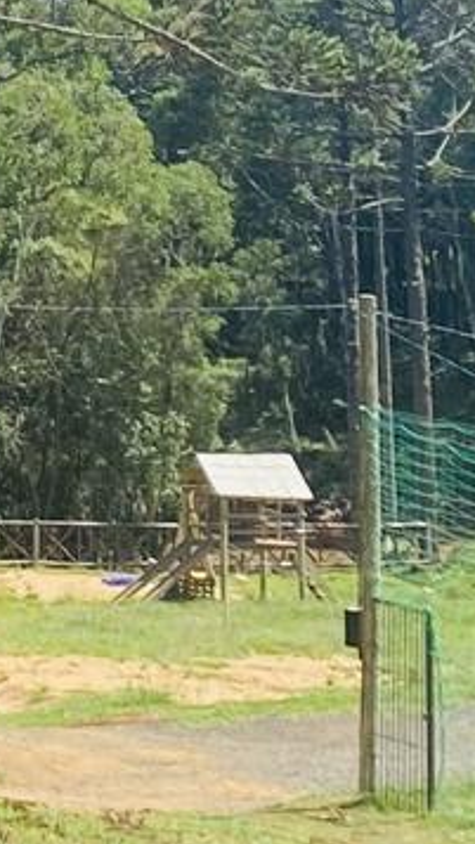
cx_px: -815
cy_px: -175
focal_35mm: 160
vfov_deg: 13.1
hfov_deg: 7.0
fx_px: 3580
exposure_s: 1/1330
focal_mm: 4.25
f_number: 1.8
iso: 32
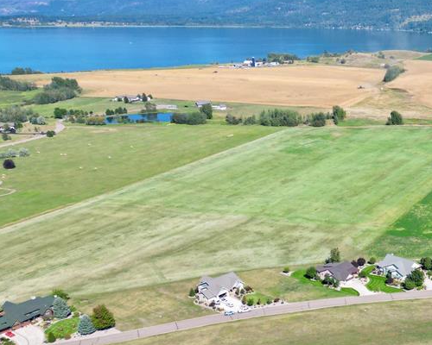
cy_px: 236
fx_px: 614
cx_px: 413
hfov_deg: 35.7
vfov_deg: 31.2
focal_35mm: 48
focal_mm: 6.72
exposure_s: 1/2000
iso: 100
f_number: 1.7
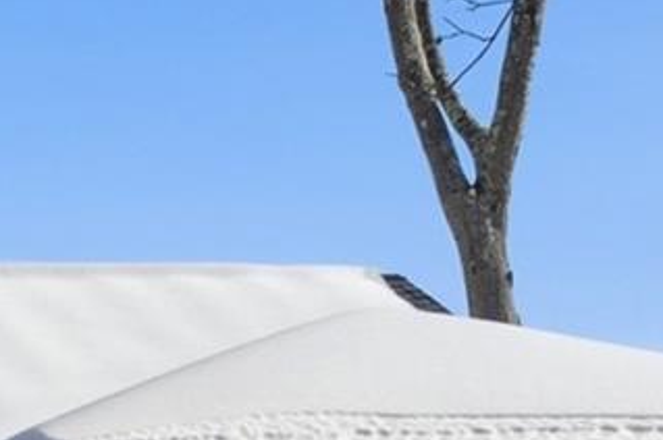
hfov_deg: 8.7
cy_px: 611
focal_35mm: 225
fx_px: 4139
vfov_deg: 6.0
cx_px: -651
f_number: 9
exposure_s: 1/4000
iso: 250
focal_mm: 35
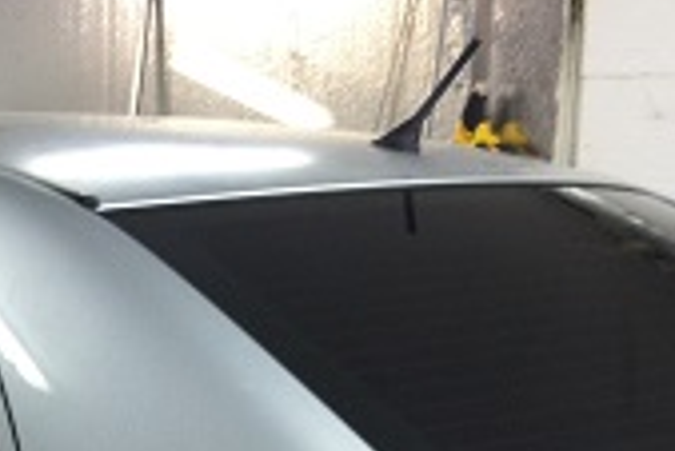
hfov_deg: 20.4
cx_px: 136
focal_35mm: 99
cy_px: 541
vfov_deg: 13.5
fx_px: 1858
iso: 80
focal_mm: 3.85
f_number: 2.8
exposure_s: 1/17
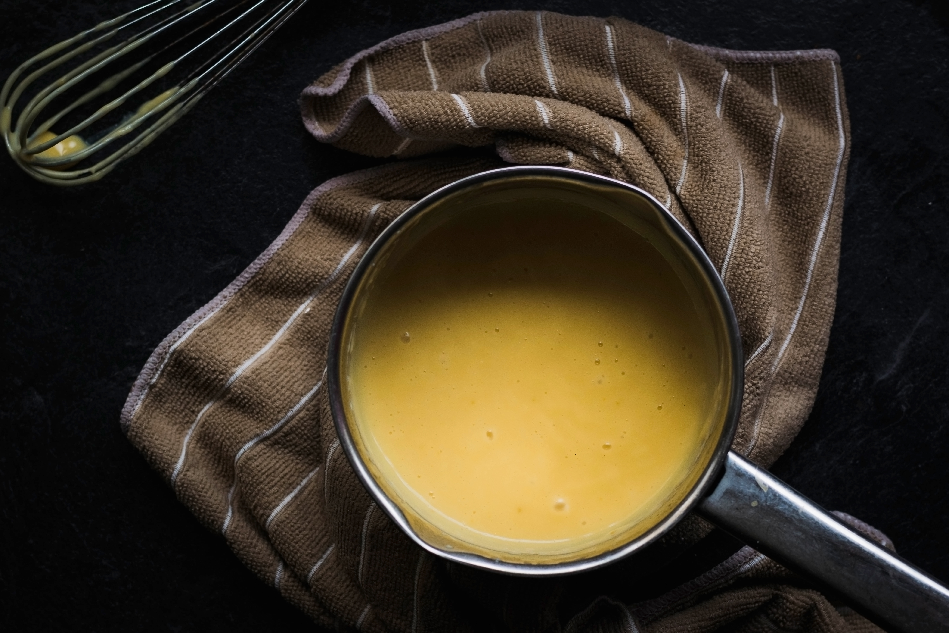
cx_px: 474
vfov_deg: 18.2
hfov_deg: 27.0
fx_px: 1977
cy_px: 316
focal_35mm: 75
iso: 640
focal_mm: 50
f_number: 4
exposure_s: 1/350
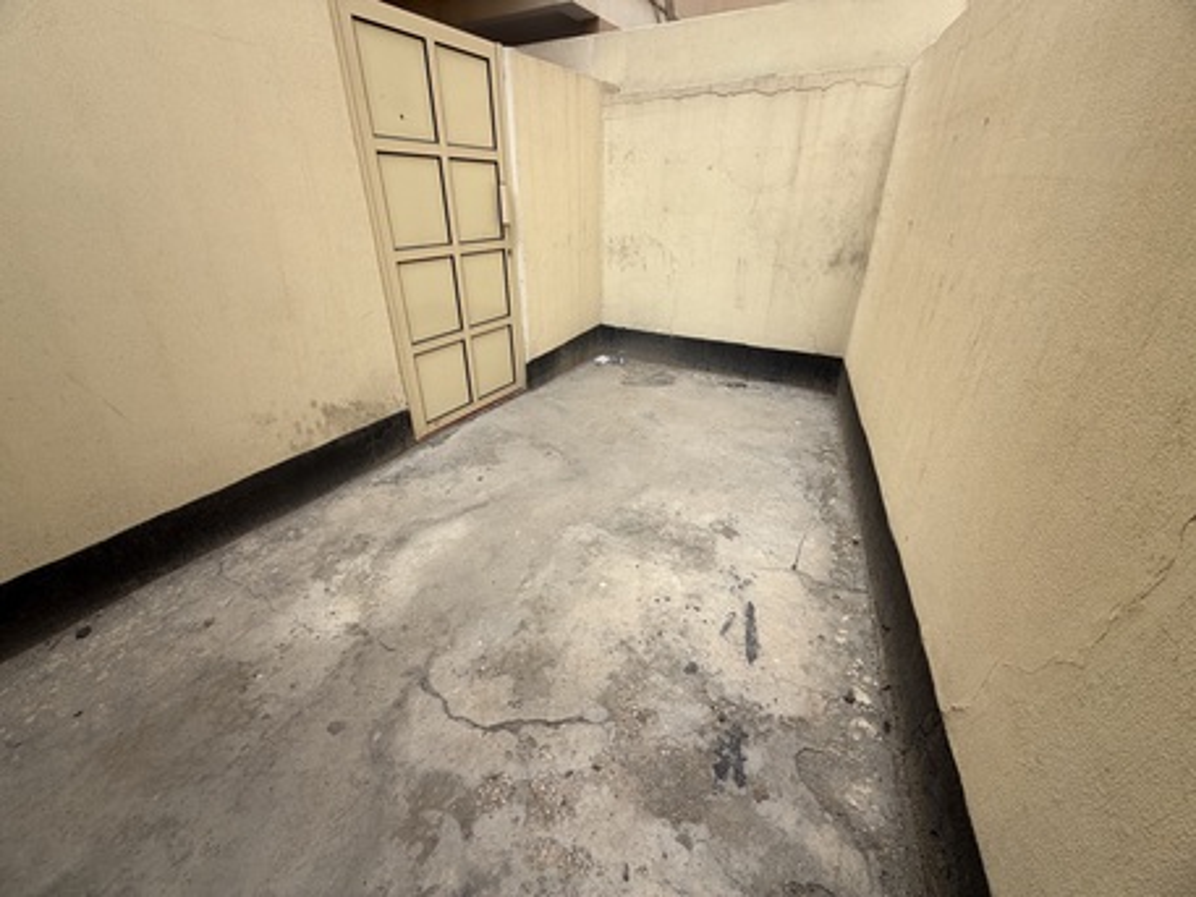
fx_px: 484
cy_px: 448
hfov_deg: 102.0
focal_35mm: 14
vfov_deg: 85.7
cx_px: 598
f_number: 2.2
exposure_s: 1/502
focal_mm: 2.22
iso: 50
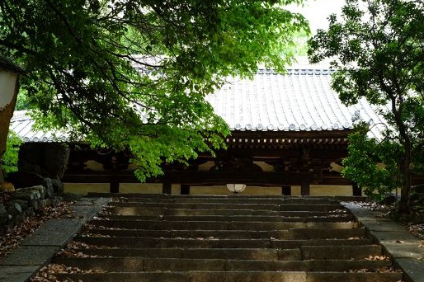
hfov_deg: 30.1
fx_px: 789
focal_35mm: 67
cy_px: 145
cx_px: 226
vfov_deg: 20.3
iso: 100
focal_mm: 35
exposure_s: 1/30
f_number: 5.6
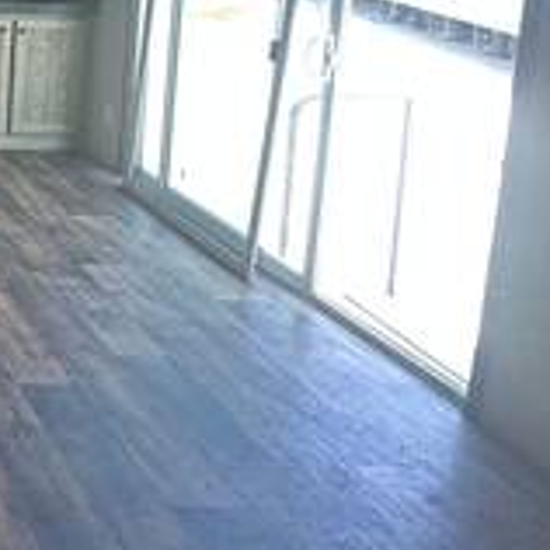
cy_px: -35
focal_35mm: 40
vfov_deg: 36.4
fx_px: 719
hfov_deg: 26.3
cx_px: -324
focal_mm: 2.22
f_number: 2.2
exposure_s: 1/99
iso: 200
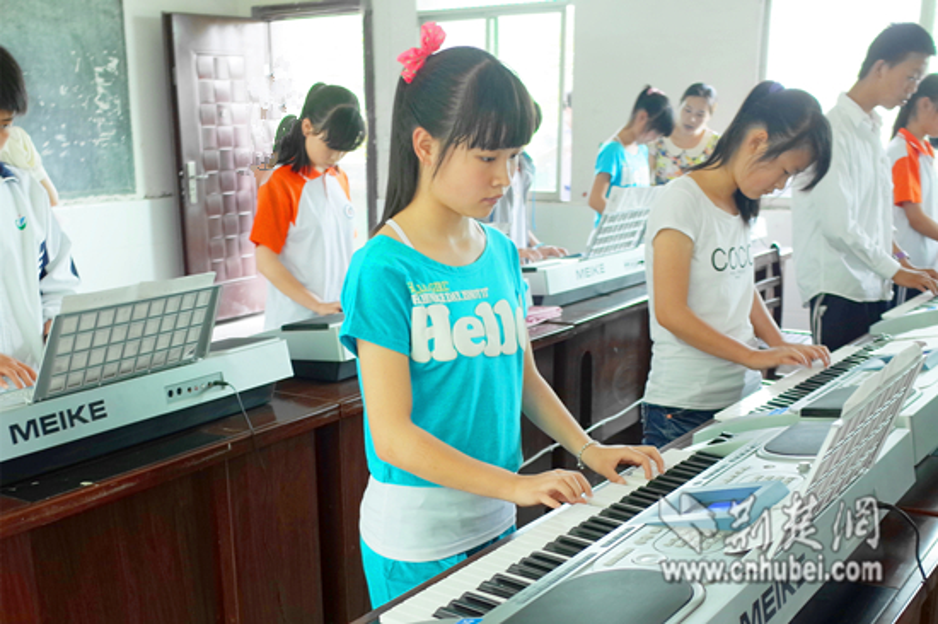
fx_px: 729
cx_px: 469
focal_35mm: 28
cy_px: 312
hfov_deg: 65.5
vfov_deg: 46.3
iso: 100
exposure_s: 1/20
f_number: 2.8
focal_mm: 18.3
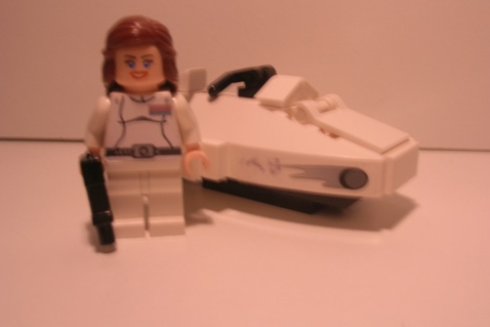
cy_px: 150
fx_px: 504
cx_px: 244
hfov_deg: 51.9
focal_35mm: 37
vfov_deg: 35.9
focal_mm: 5.7
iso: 50
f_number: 4.9
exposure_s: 1/21.5
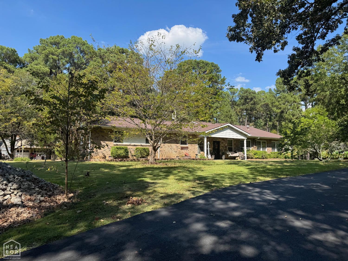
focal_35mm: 24
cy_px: 130
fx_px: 241
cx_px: 174
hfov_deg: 71.6
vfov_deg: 56.8
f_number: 1.78
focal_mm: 6.76
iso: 80
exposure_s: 1/1869
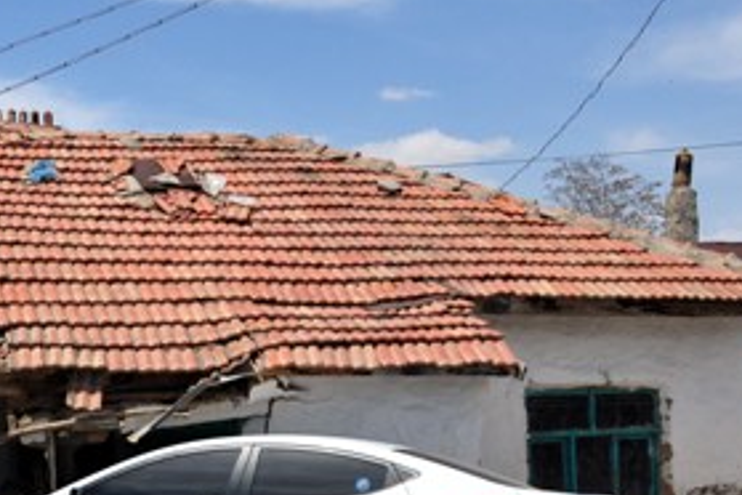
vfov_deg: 18.7
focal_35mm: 72
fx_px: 1487
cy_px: 411
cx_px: 56
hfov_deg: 26.9
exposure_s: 1/400
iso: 200
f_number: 11
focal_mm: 21
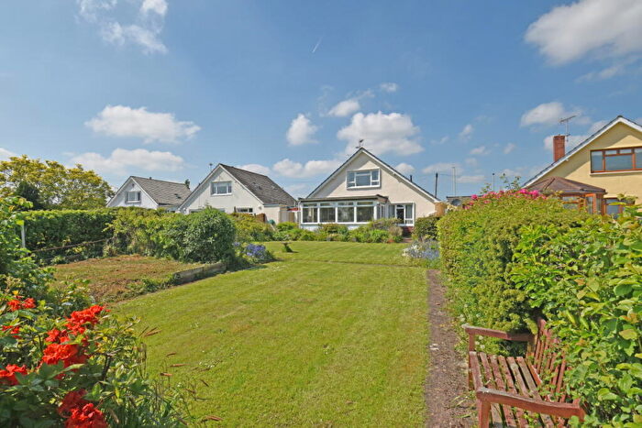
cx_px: 321
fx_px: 321
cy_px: 214
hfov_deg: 90.0
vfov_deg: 67.4
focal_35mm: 18
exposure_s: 1/320
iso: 100
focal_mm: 12
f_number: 9
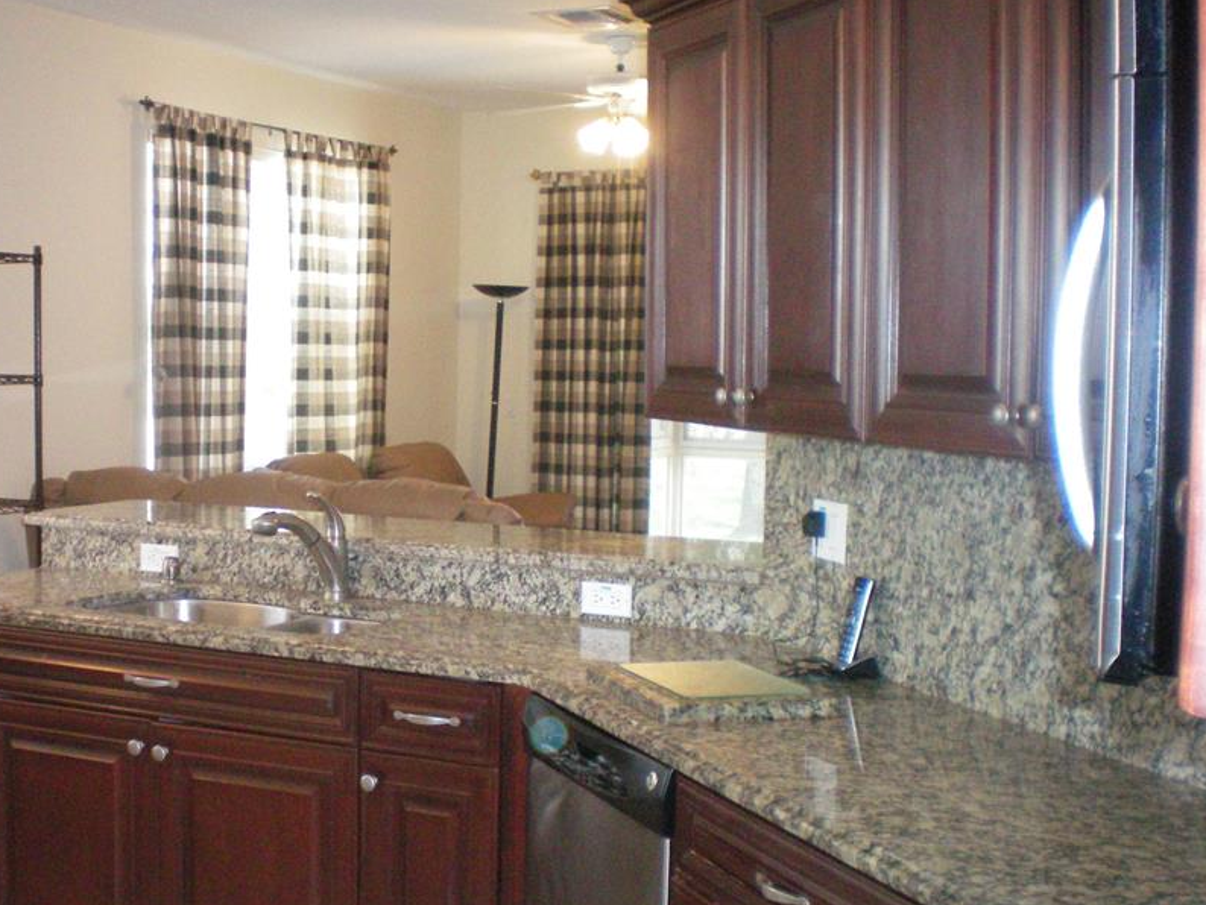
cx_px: 489
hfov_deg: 38.8
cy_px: 506
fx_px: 1708
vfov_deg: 29.7
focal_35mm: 49
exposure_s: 1/60
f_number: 3.1
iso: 400
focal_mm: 6.3
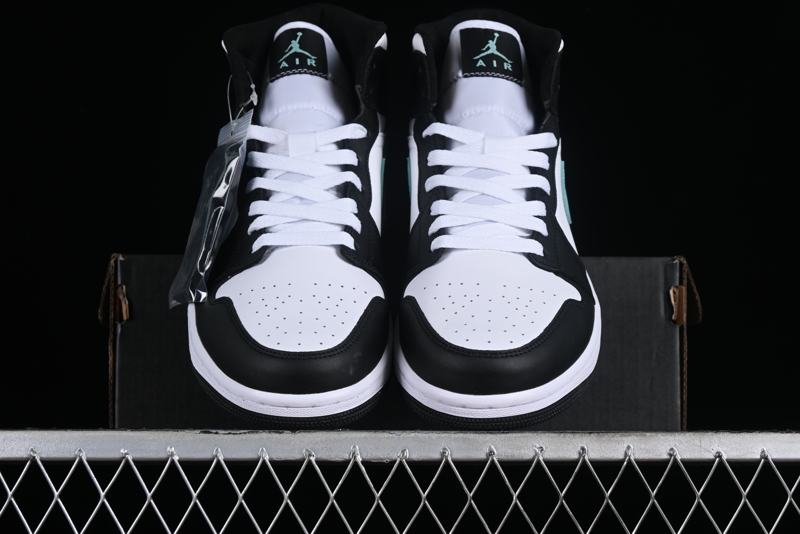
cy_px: 267
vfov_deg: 18.2
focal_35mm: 75
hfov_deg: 27.0
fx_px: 1667
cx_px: 400
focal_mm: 50
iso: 160
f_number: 8
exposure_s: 1/80
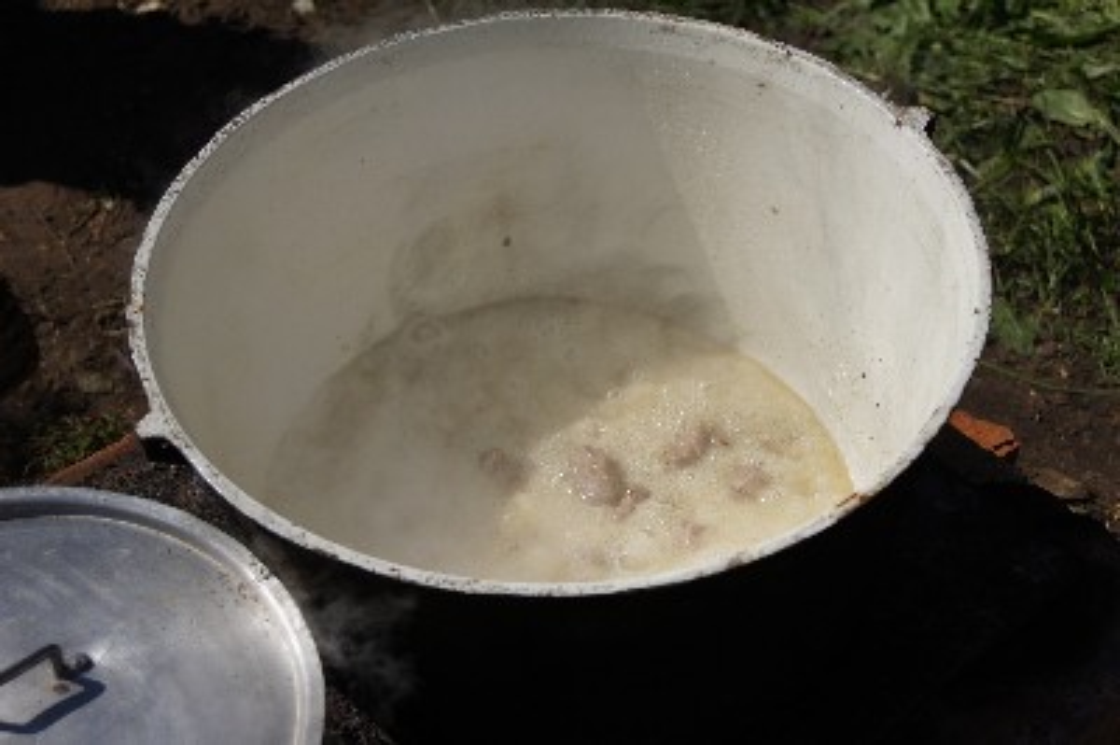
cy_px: 372
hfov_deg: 27.0
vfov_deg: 18.2
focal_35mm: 75
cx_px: 560
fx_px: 2331
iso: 100
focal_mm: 50
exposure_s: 1/1600
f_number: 5.6
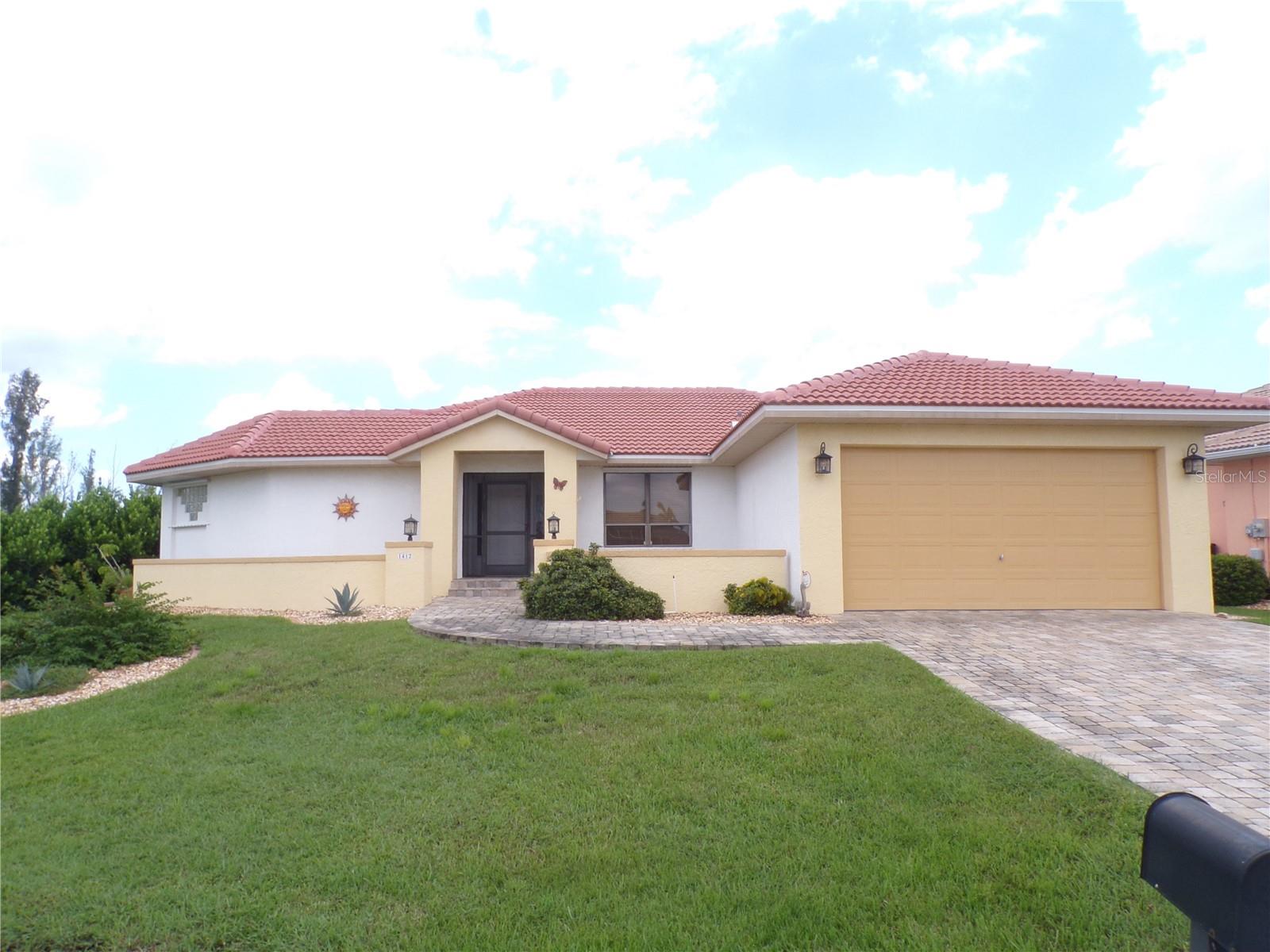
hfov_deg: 71.6
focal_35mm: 24
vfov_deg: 56.8
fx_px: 881
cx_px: 635
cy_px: 476
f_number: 8
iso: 80
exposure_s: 1/60
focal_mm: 4.3
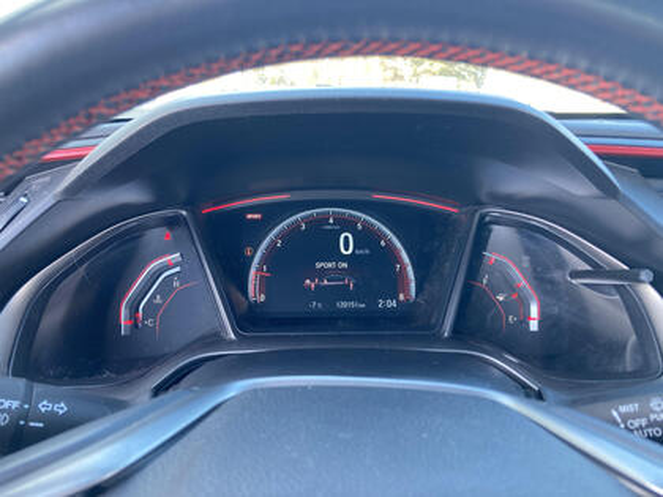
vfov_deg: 49.7
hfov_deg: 63.4
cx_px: 332
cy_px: 248
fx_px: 536
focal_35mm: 28
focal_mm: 3.99
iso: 80
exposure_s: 1/88
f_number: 1.8
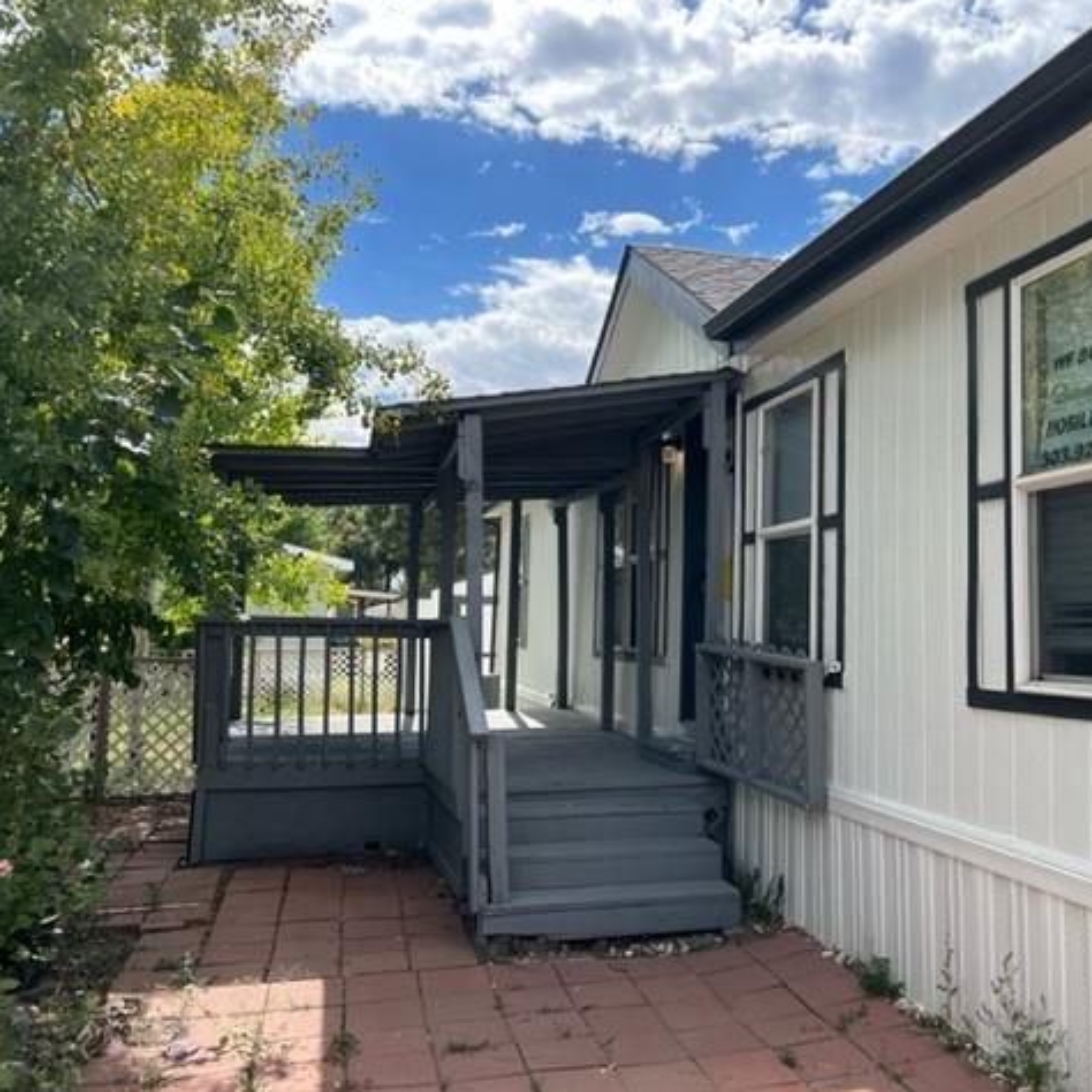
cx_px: 696
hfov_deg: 51.9
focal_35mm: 31
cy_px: 546
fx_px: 1106
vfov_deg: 52.5
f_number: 1.5
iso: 50
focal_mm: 5.7
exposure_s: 1/2762
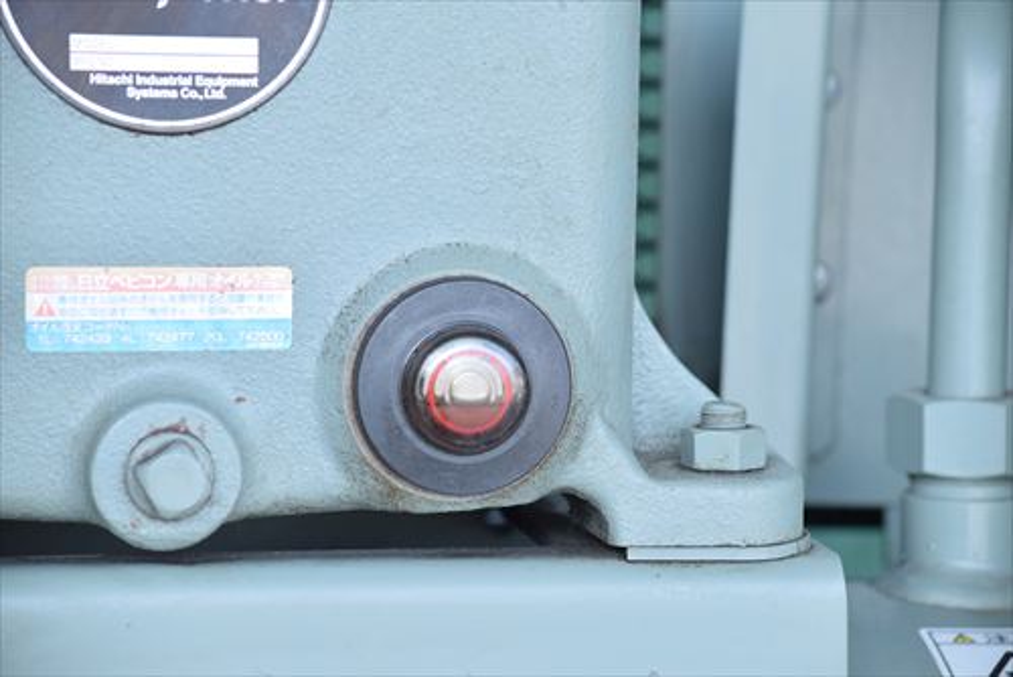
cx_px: 506
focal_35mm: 147
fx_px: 4139
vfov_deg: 9.3
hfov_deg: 14.0
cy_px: 338
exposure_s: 1/500
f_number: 6.3
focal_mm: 98
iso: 1250
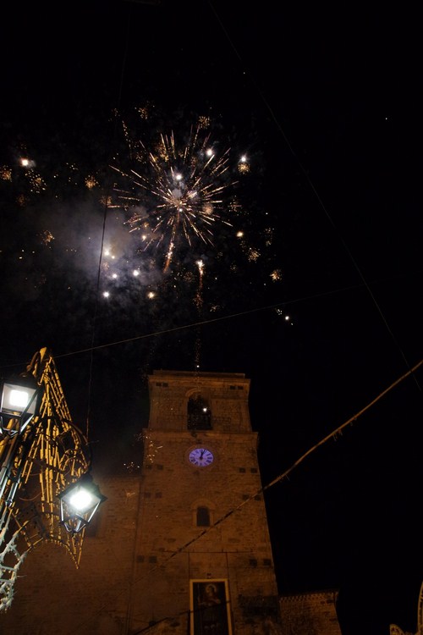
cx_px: 212
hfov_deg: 29.2
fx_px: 811
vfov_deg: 42.7
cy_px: 318
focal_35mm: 46
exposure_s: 1/60
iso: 3200
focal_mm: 31
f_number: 6.3
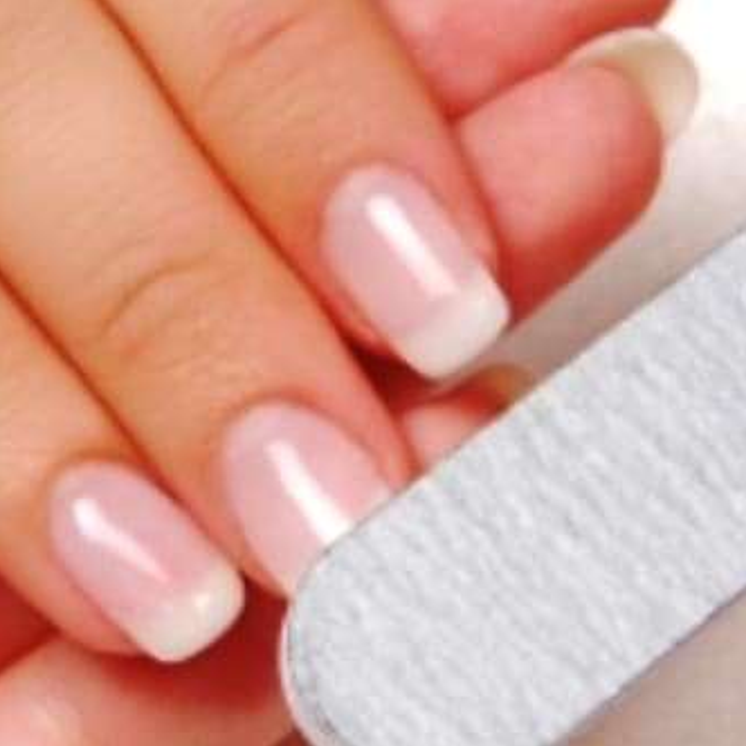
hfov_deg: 8.1
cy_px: 260
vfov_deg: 8.1
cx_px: 245
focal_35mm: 216
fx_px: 5274
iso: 100
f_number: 9.5
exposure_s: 1/250
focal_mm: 55
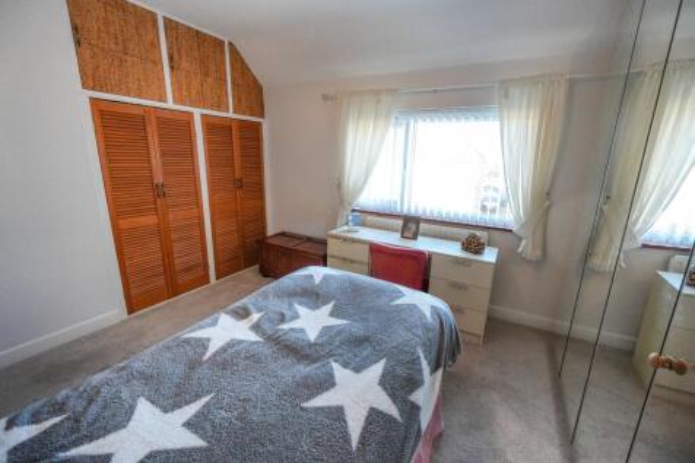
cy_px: 232
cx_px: 348
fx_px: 289
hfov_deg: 100.4
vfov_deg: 77.3
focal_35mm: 15
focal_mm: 10
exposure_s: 1/160
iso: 1250
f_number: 4
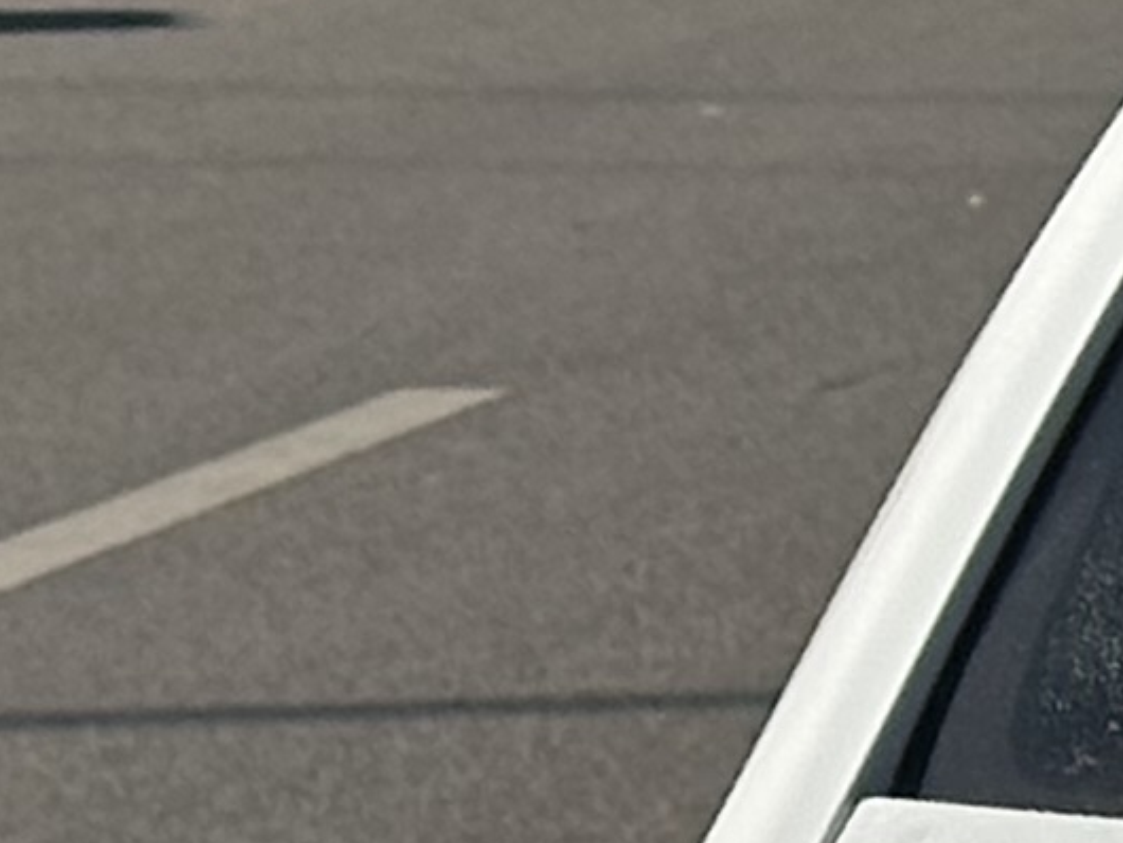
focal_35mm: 365
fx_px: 11847
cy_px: 2042
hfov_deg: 5.2
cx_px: 3174
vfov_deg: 4.0
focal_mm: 6.86
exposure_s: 1/5000
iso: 64
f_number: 1.78
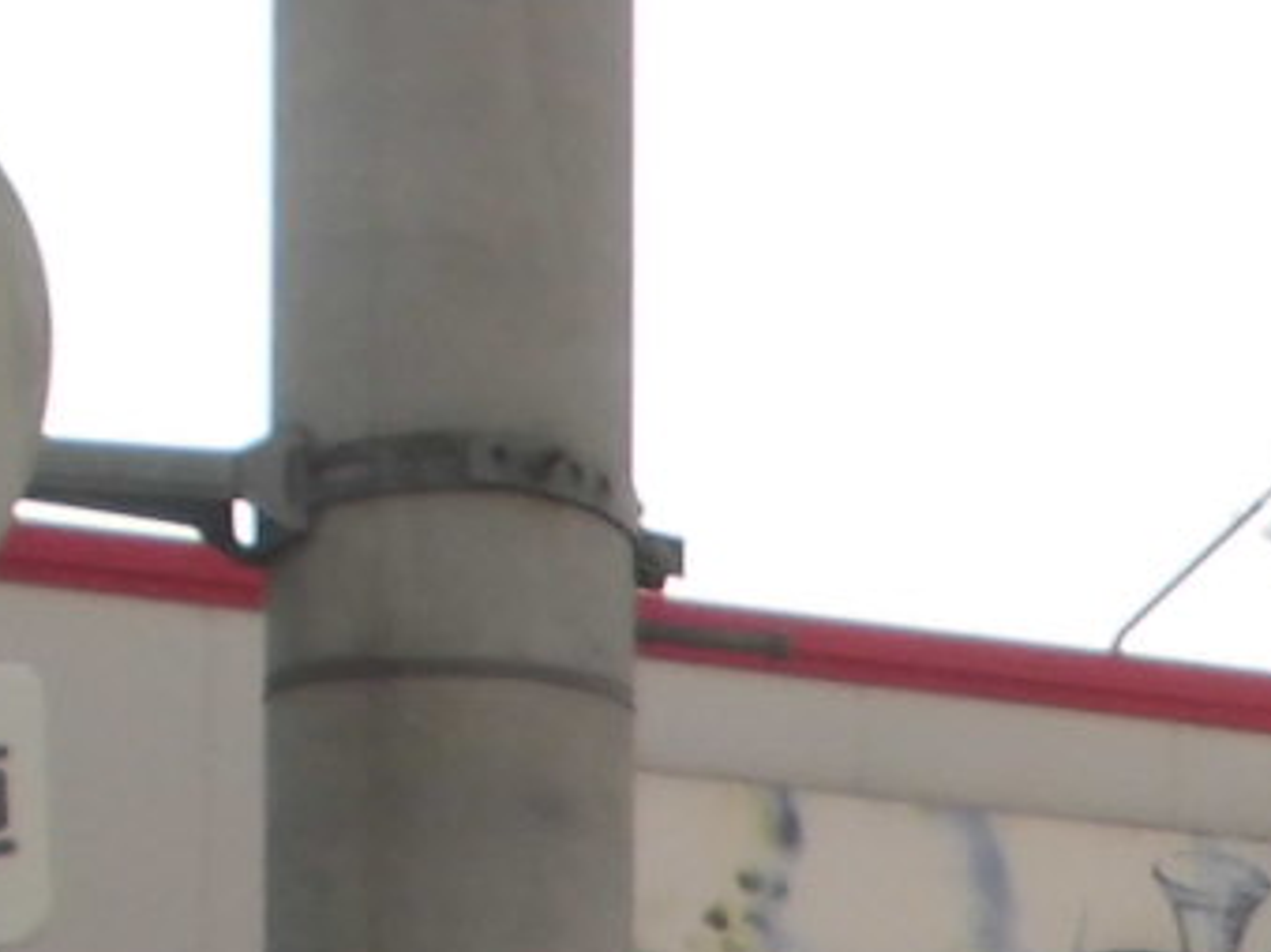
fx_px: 10864
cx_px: 3367
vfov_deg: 4.9
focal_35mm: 296
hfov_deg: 6.3
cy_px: 2387
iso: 100
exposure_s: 1/160
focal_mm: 8.9
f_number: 4.8
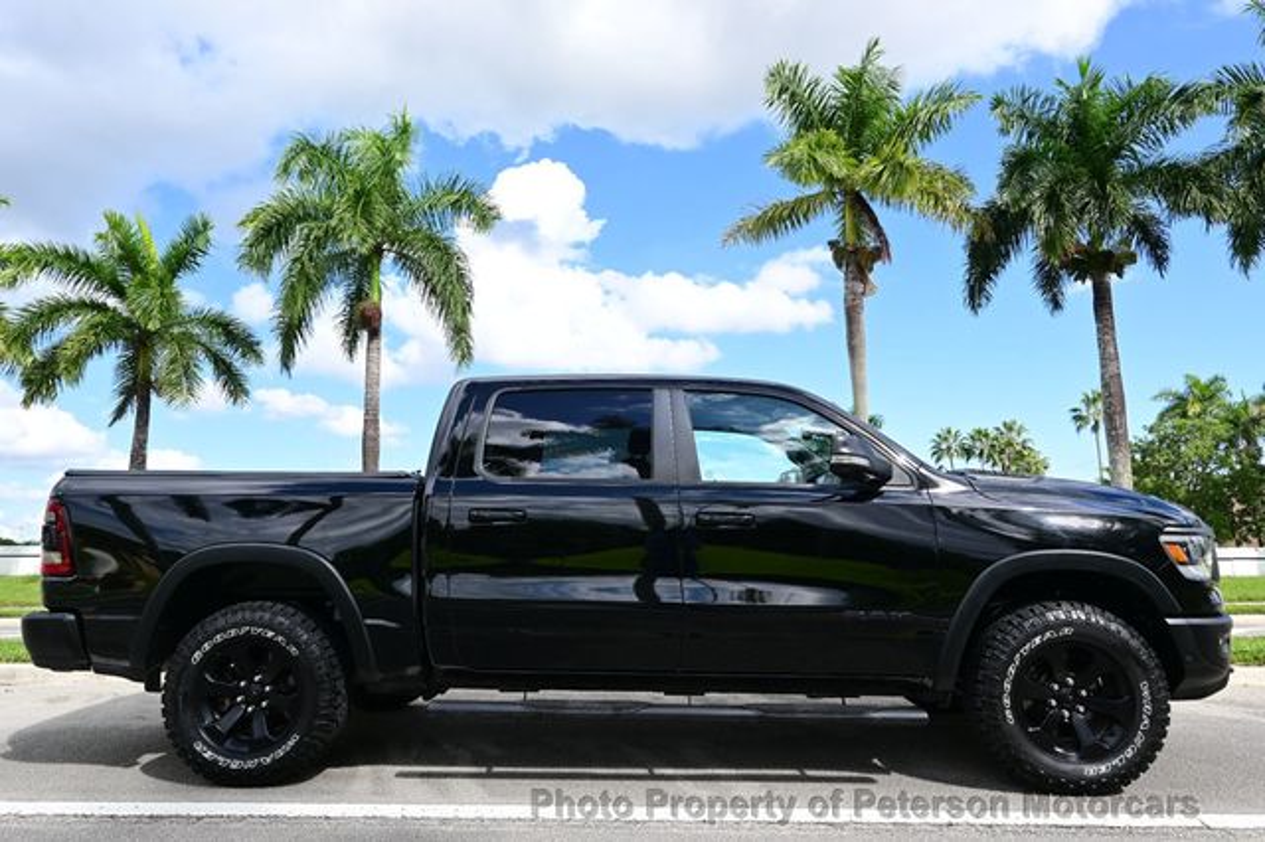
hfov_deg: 73.8
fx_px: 843
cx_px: 632
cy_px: 421
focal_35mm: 24
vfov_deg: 53.1
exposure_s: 1/200
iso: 100
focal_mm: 16
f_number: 7.1
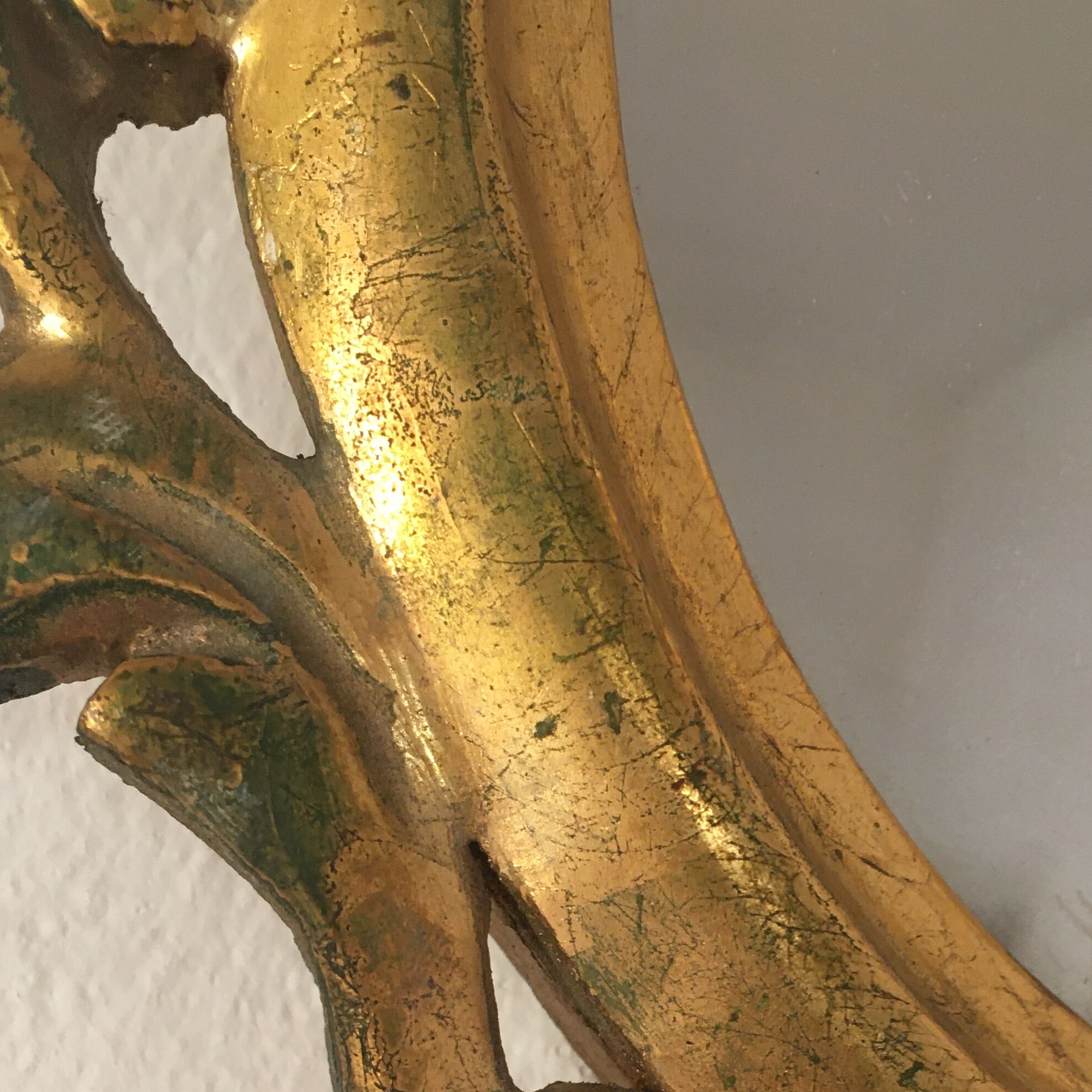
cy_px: 1000
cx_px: 731
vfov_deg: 31.2
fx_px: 1856
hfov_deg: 32.5
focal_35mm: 52
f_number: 2.2
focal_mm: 4.15
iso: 125
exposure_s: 1/33
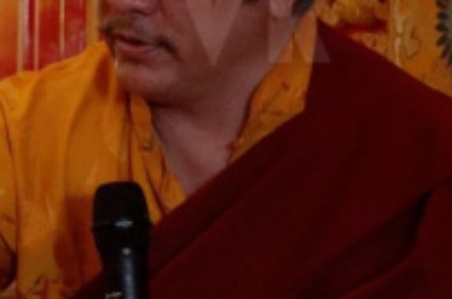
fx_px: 7753
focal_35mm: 619
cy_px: 95
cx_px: -361
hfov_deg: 3.3
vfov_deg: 2.2
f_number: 6.3
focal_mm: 105
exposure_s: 1/200
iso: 2000
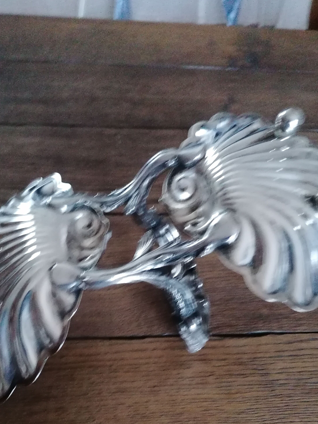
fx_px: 453
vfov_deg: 49.1
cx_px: 158
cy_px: 289
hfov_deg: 38.7
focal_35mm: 37
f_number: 1.8
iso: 2000
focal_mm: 4.75
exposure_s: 1/16.7
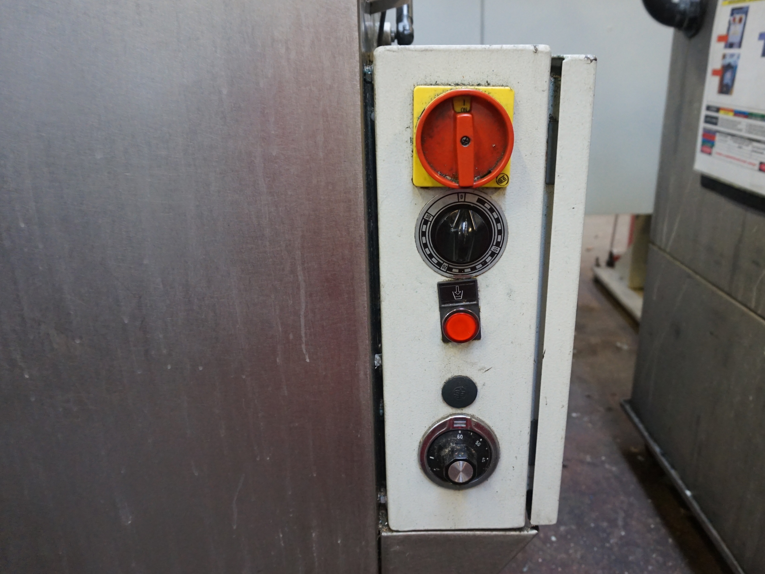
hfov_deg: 65.2
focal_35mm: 27
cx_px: 422
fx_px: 597
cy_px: 278
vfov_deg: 51.3
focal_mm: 16
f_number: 3.5
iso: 2000
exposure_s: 1/160
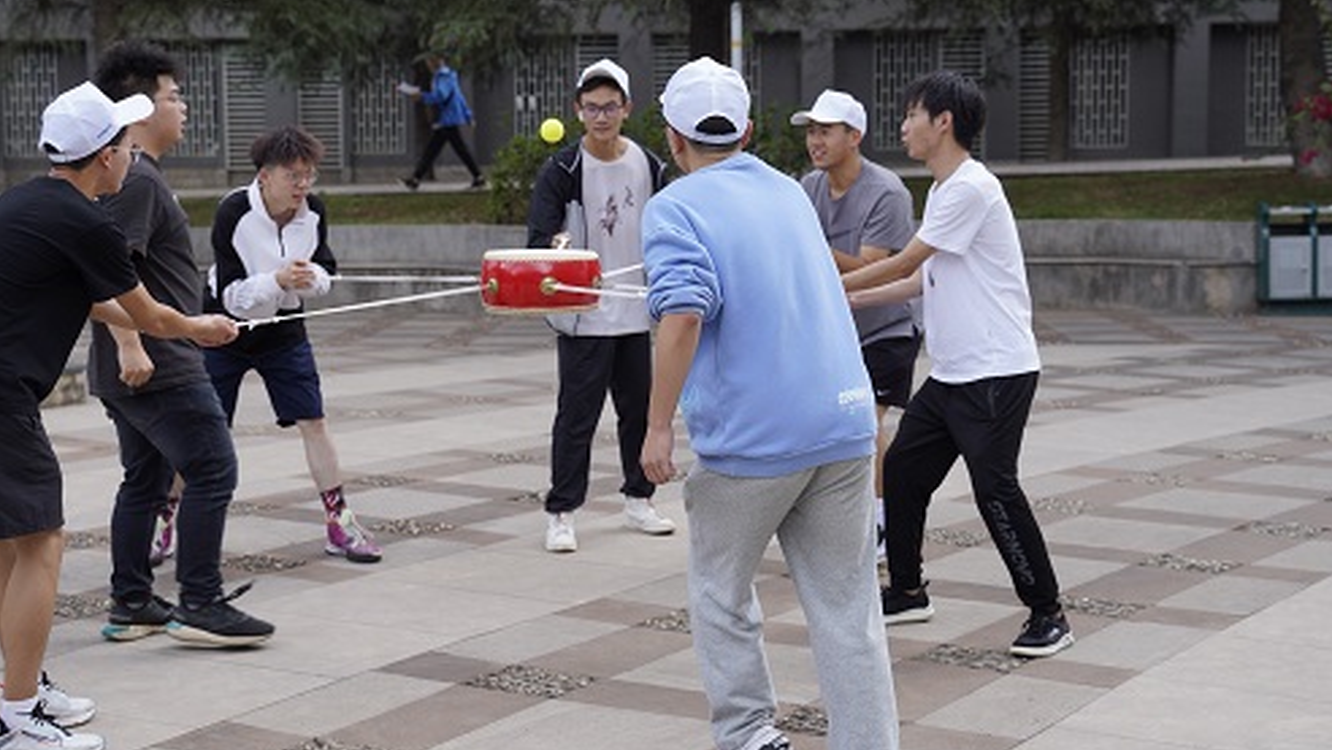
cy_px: 352
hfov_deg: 34.8
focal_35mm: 60
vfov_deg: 20.1
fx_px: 2120
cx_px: 590
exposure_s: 1/320
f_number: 4
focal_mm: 47
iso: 100
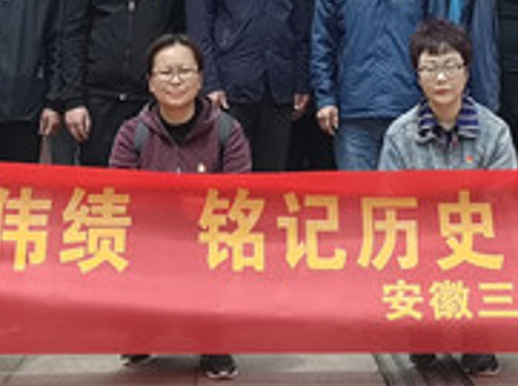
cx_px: 272
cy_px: -352
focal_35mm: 112
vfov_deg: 11.9
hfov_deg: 17.6
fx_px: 1673
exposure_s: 1/1678
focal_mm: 5.56
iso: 50
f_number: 1.6
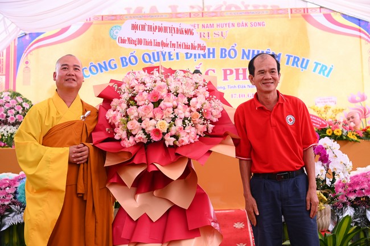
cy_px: 123
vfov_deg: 26.9
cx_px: 185
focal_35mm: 50
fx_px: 513
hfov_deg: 39.6
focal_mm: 50
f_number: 4.5
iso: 800
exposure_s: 1/200
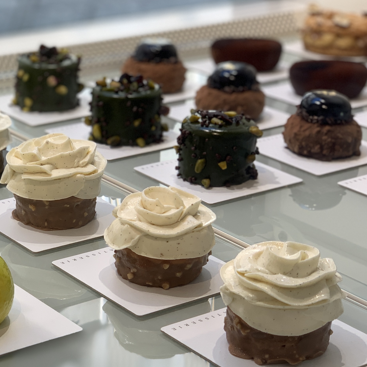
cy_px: 272
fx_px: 1187
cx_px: 77
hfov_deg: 17.4
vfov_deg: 17.5
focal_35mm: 99
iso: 25
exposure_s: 1/100
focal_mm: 6
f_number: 2.4
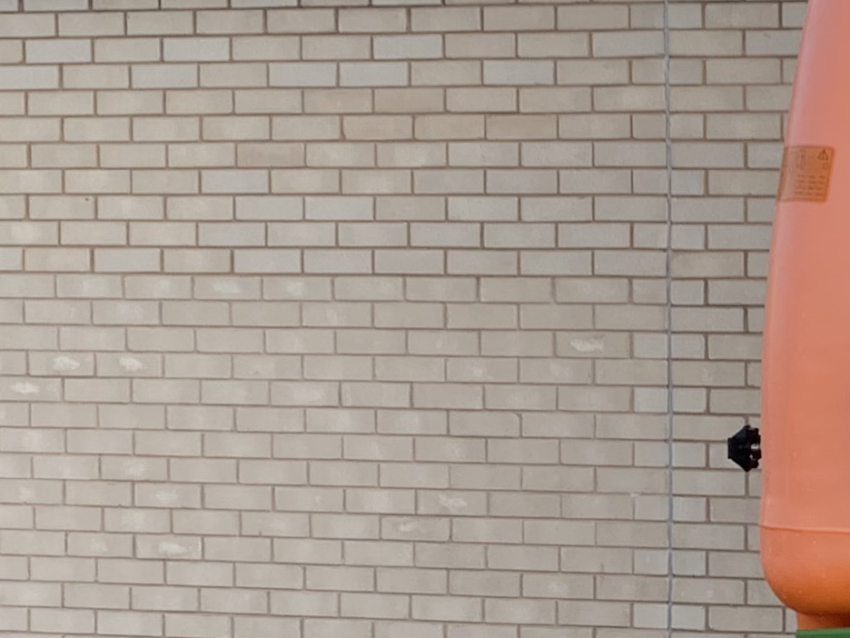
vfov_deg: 13.2
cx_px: 1470
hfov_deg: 15.4
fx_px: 2750
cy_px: 472
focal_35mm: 112
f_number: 1.8
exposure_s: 1/272
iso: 25
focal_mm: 4.25
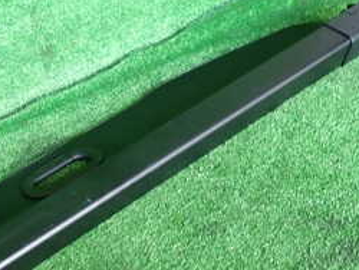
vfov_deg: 23.4
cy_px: 271
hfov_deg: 30.9
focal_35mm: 60
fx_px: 623
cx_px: 47
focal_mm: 4.5
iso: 200
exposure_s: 1/50
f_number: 2
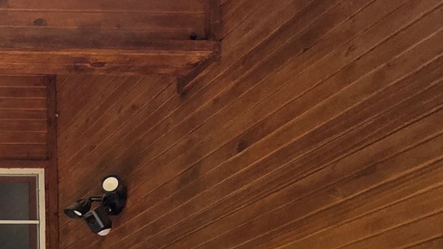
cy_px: 420
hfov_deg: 25.1
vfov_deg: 19.3
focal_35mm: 50
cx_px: -288
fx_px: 587
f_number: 2.2
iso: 50
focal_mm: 2.2
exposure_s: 1/684
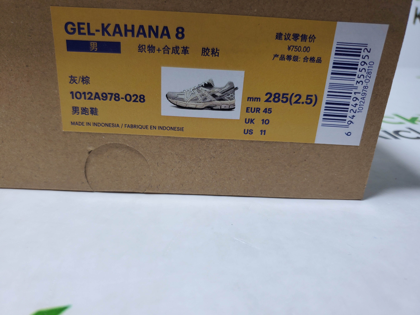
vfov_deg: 53.1
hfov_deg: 67.3
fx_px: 315
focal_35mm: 26
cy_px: 158
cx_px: 210
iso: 50
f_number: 1.5
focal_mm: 4.3
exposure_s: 1/358
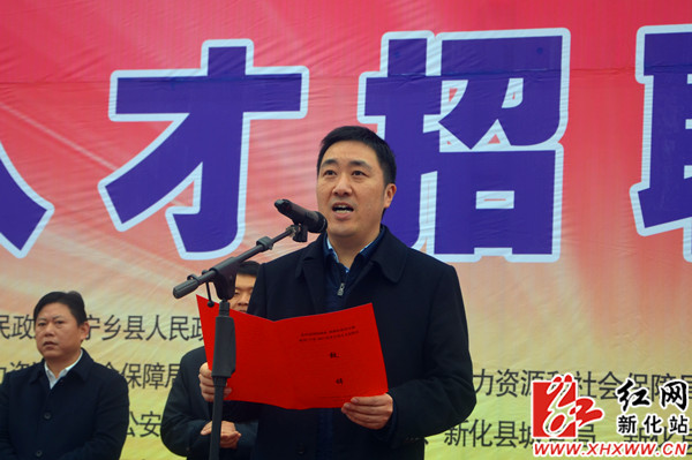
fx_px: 1440
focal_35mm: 75
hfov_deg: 27.0
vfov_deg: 18.2
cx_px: 346
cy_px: 230
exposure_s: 1/125
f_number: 5.6
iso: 250
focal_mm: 50
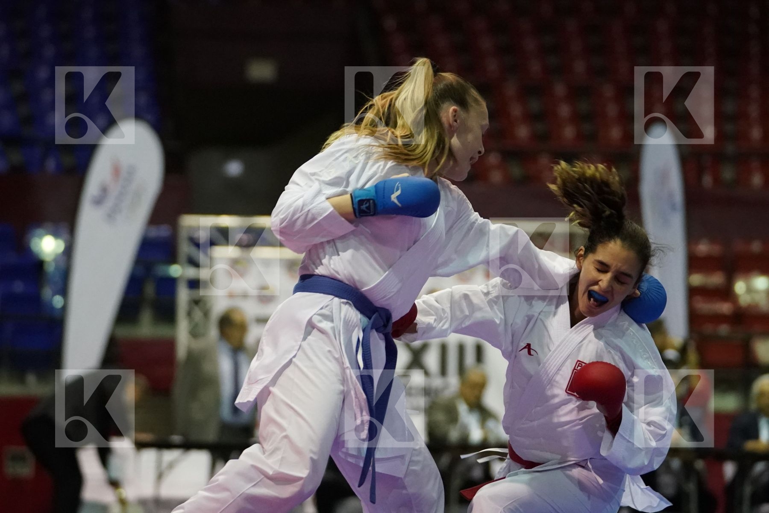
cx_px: 384
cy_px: 256
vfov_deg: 7.8
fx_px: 3781
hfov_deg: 11.6
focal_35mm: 177
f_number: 2.8
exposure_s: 1/800
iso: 6400
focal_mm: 118
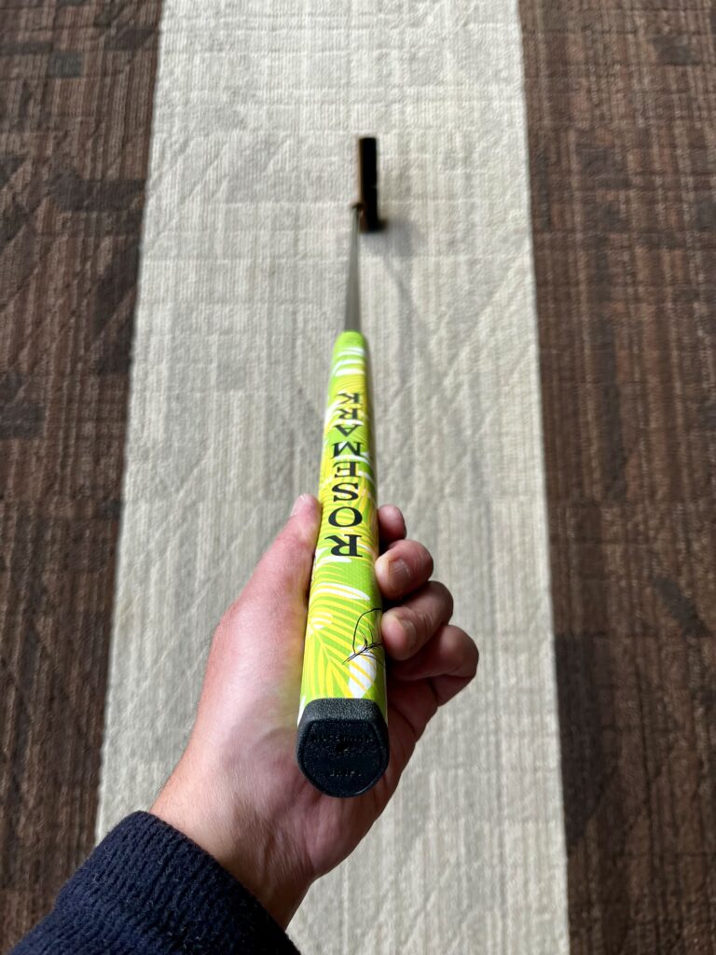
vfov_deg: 67.3
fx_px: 717
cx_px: 358
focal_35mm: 26
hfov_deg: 53.1
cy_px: 478
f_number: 1.6
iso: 40
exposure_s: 1/251
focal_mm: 5.1
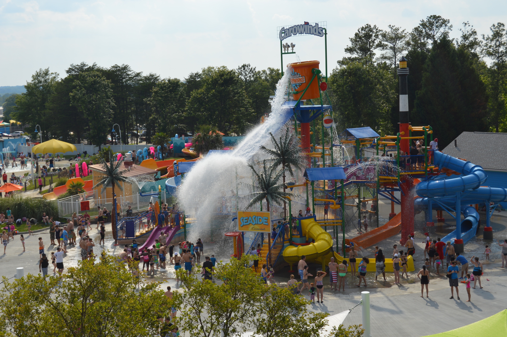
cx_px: 254
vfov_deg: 23.7
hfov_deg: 35.1
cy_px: 168
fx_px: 802
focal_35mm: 57
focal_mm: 38
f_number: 9
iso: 100
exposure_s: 1/320
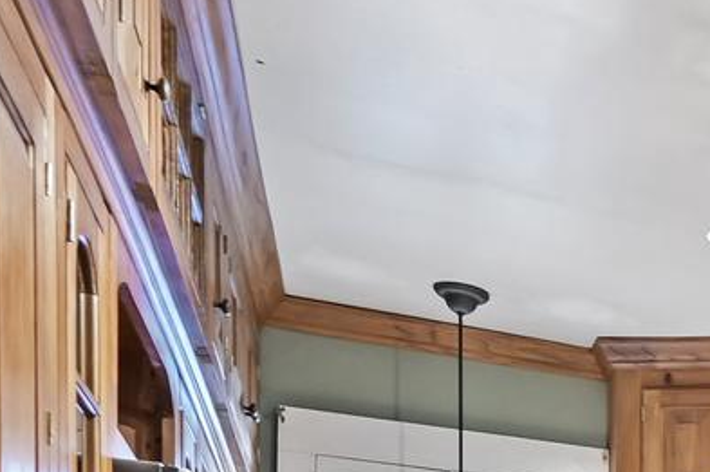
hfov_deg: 20.1
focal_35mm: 73
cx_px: 1277
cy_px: 874
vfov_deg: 15.7
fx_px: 1438
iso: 250
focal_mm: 14
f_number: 4.5
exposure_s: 1/10
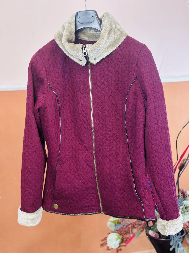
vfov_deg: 39.7
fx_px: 349
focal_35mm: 48
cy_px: 126
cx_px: 94
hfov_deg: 30.3
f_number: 1.78
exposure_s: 1/50
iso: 200
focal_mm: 6.86
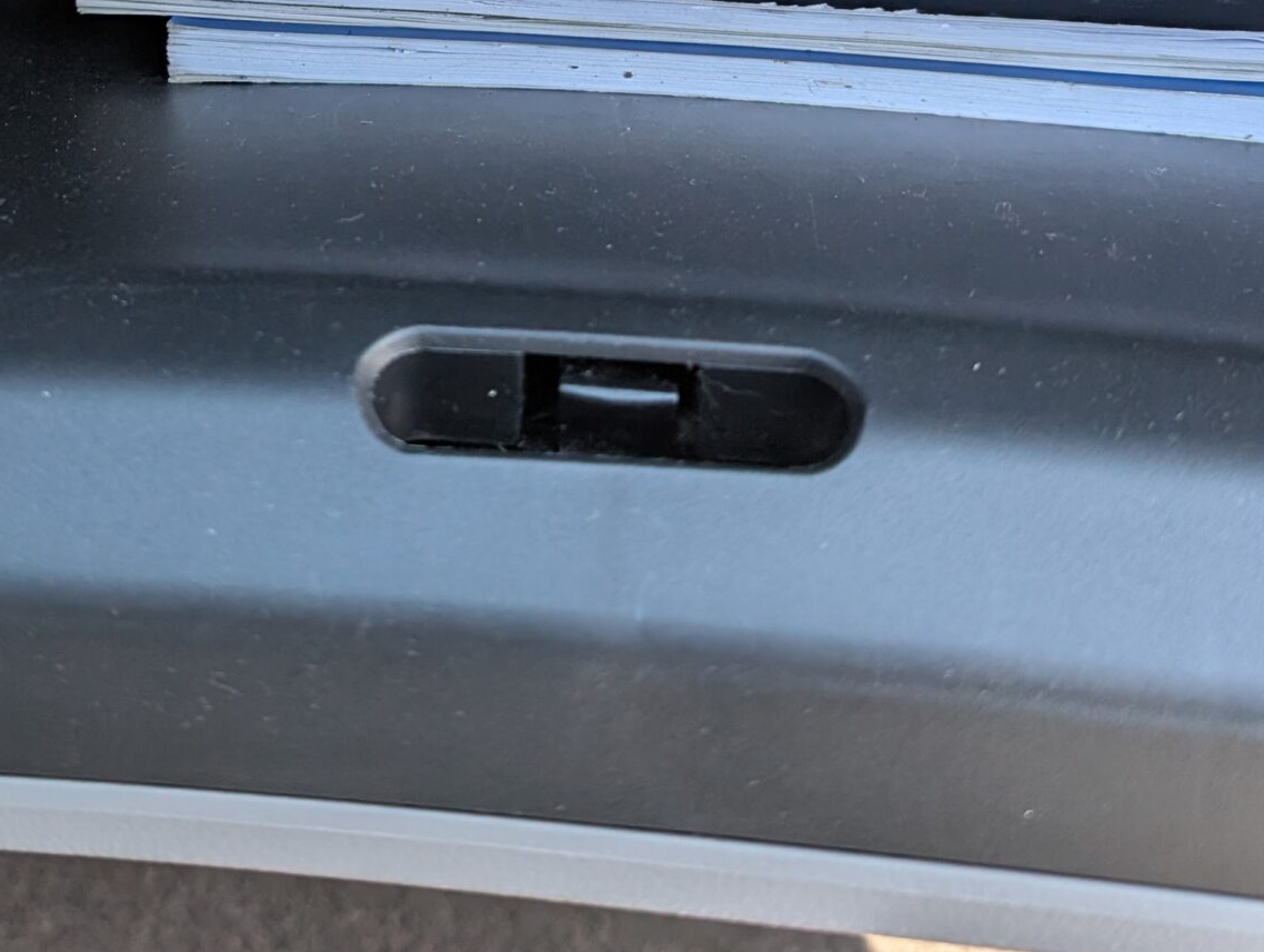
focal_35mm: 54
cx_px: 367
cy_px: -82
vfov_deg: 25.3
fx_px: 1975
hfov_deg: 35.0
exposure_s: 1/887
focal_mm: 6.9
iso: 293
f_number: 1.68
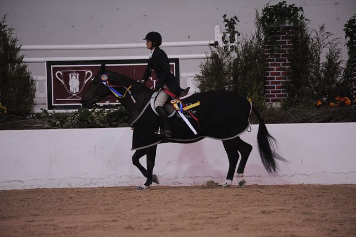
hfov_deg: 10.3
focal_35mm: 200
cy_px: 118
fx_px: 1977
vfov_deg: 6.9
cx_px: 178
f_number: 2.8
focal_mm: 200
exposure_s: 1/400
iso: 5000
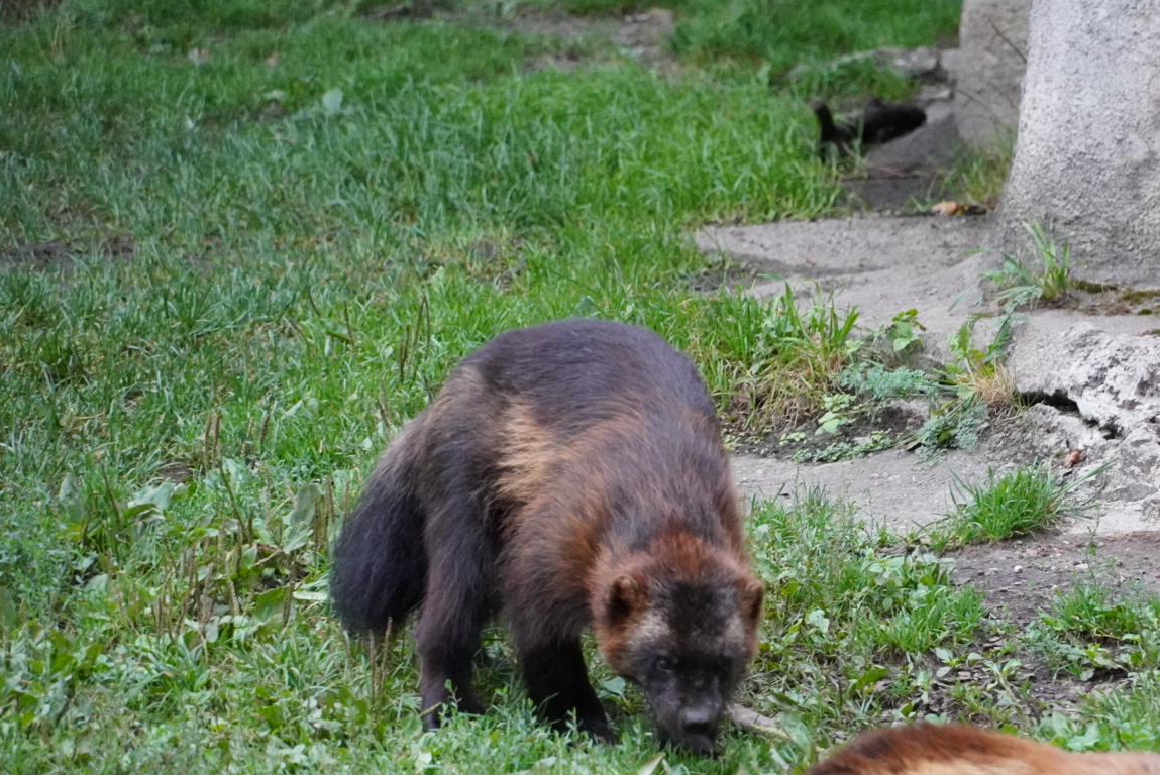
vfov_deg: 4.8
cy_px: 540
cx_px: 742
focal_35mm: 285
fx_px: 9180
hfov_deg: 7.2
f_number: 5.6
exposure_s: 1/250
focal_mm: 135
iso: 5000
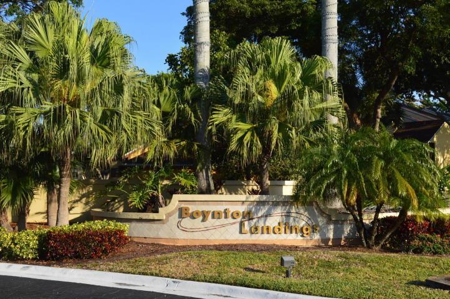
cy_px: 150
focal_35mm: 48
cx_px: 225
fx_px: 599
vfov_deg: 28.0
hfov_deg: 41.1
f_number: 10
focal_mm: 32
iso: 400
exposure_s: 1/320
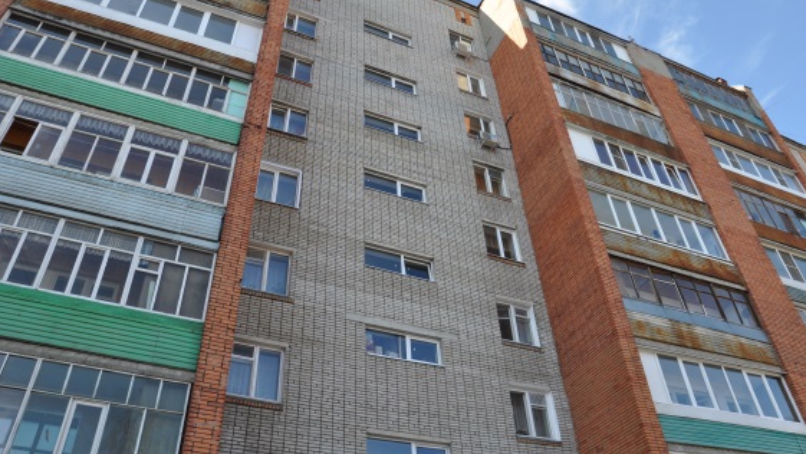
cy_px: 246
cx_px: 412
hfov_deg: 66.0
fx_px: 620
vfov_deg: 40.2
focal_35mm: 29
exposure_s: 1/250
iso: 200
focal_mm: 18
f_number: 8
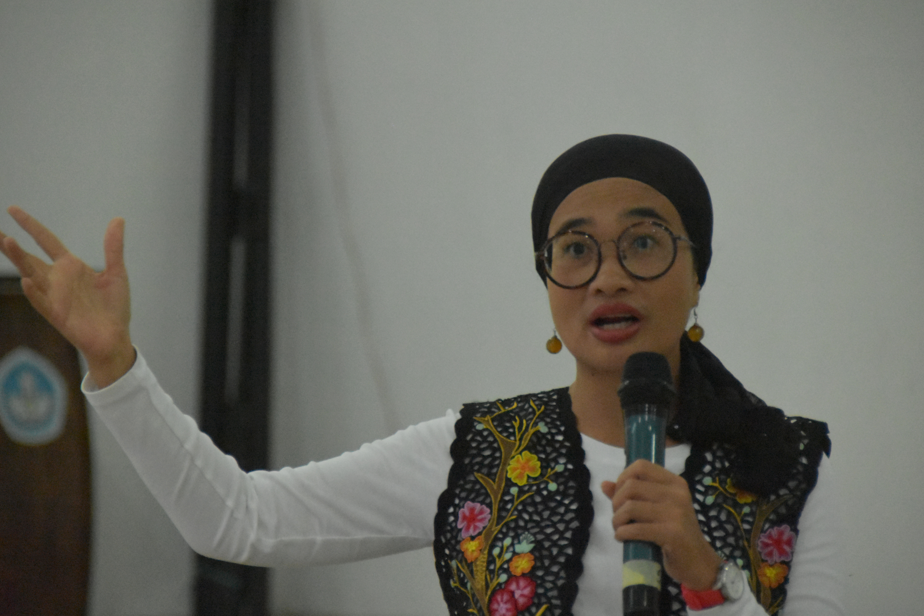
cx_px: 462
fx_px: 6544
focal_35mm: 255
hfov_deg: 8.1
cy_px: 308
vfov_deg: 5.4
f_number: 5.6
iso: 9000
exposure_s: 1/250
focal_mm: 170
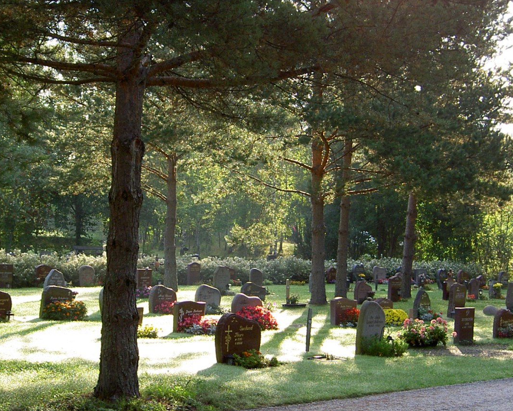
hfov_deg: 26.0
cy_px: 182
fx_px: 1108
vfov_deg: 21.0
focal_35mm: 73
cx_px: 188
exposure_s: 1/100
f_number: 3.4
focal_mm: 7.7
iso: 50
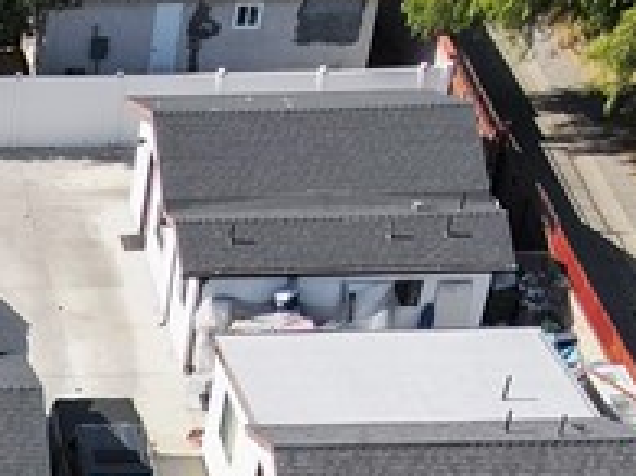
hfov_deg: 14.6
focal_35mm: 126
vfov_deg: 10.7
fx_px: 2314
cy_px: 968
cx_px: -320
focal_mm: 4.5
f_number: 2.8
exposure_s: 1/350
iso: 100
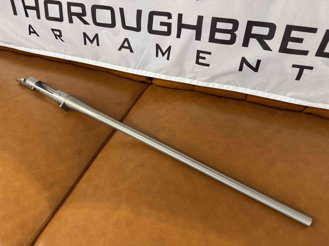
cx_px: 164
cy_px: 123
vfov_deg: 56.8
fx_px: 228
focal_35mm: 24
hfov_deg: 71.6
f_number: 1.78
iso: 160
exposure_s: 1/60
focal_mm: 6.76
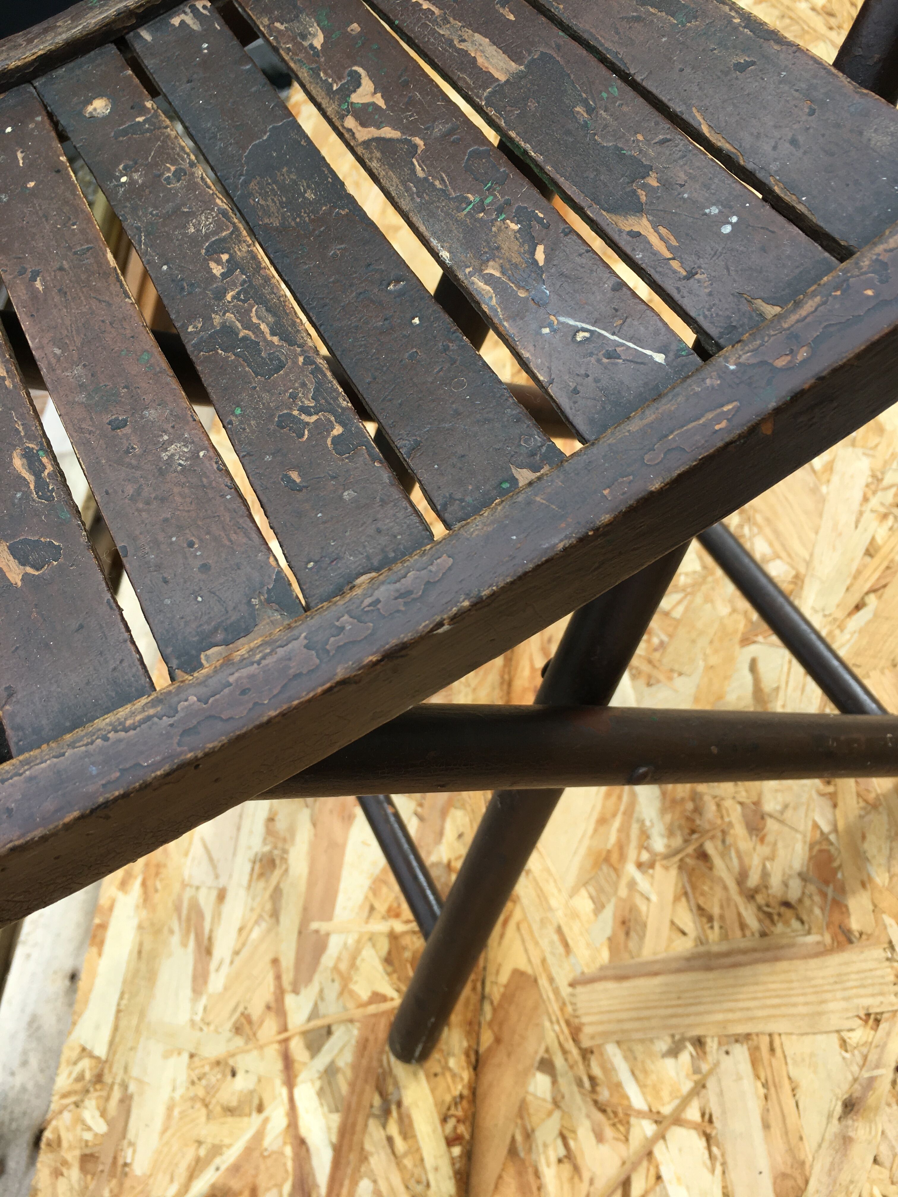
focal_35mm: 29
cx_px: 449
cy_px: 598
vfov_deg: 61.7
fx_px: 1003
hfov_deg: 48.2
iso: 25
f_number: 2.2
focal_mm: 4.15
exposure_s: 1/509
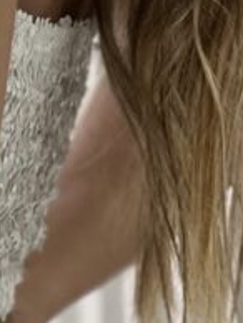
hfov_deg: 4.0
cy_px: -374
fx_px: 3456
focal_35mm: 370
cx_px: -170
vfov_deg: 5.2
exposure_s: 1/120
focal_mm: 9
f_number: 2.8
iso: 125
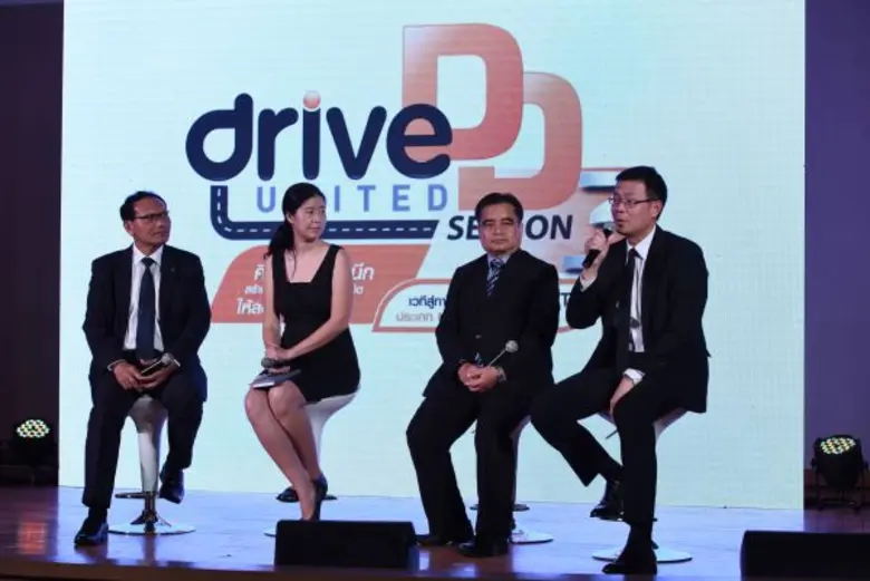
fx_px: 1886
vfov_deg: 17.5
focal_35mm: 78
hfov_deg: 26.0
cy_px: 290
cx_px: 435
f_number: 5.6
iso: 2000
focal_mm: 78
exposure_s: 1/250
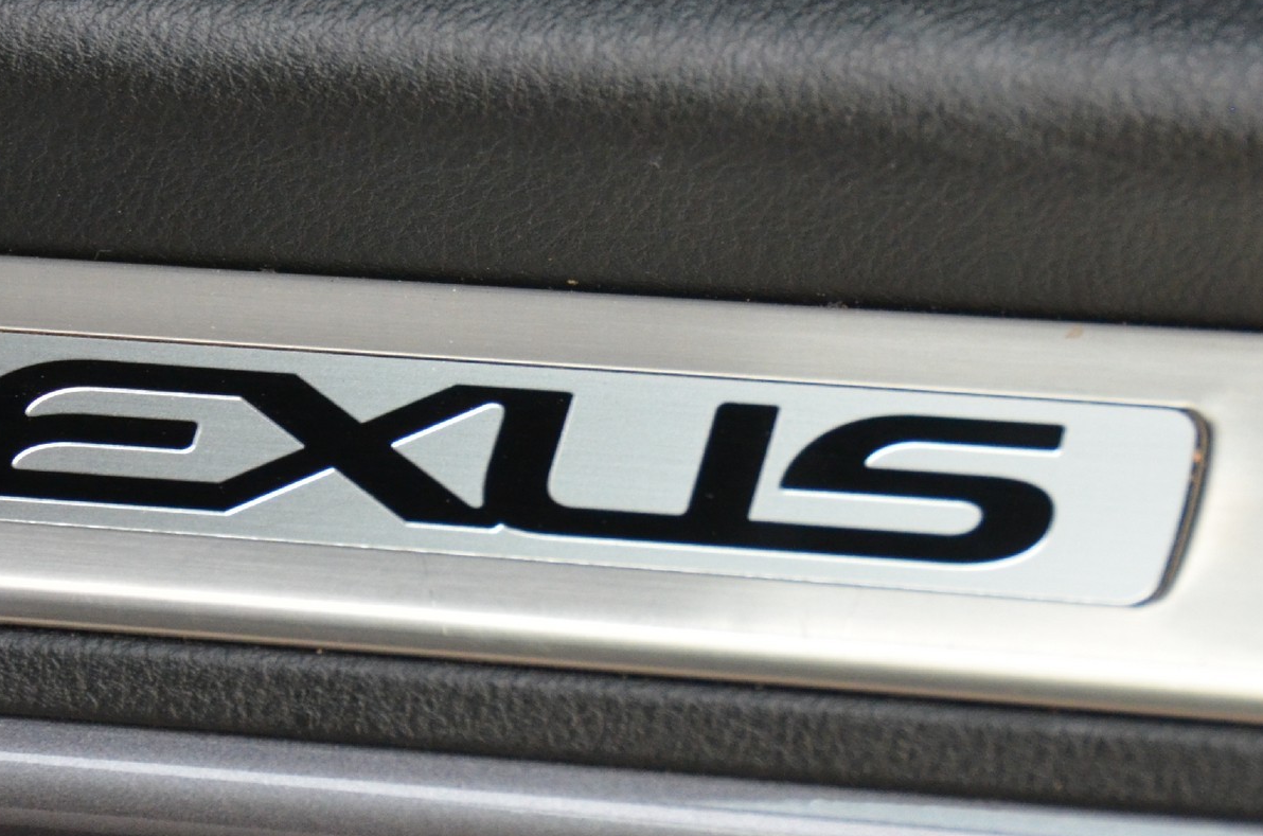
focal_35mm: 258
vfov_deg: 5.3
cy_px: 298
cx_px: 448
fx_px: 9031
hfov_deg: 8.0
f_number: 5
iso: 1600
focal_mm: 82
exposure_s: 1/250
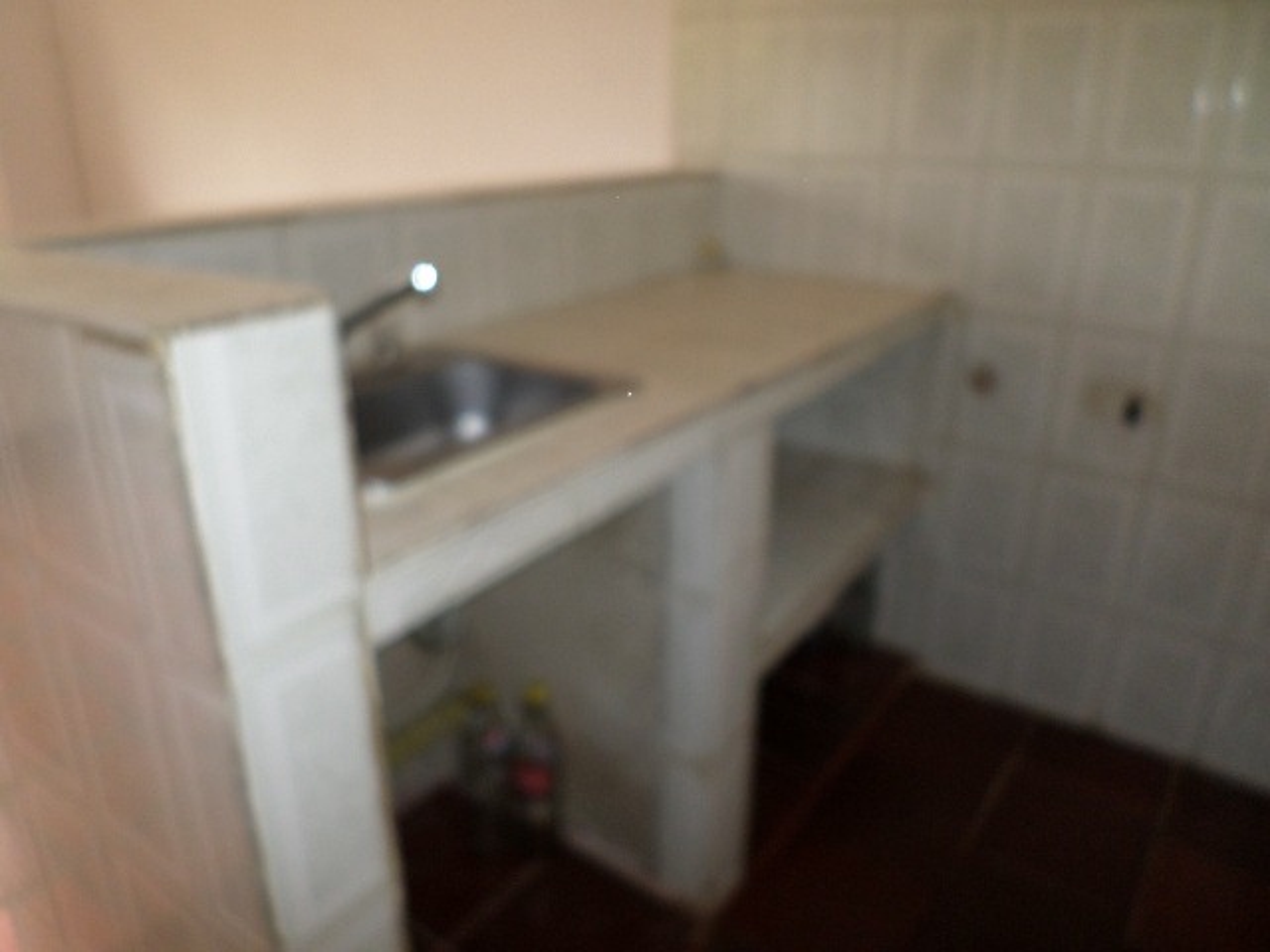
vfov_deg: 54.9
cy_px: 476
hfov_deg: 69.4
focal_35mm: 25
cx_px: 635
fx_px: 917
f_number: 2.5
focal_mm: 4.5
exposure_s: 1/30
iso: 100
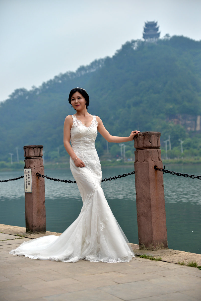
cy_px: 150
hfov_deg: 22.6
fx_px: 502
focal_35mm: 60
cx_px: 100
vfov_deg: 33.4
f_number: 2.8
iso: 250
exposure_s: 1/4000
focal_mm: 60
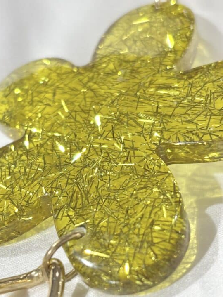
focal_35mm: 74
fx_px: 636
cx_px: 84
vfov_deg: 26.3
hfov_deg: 19.9
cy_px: 185
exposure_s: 1/155
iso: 32
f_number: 1.6
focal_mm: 5.96
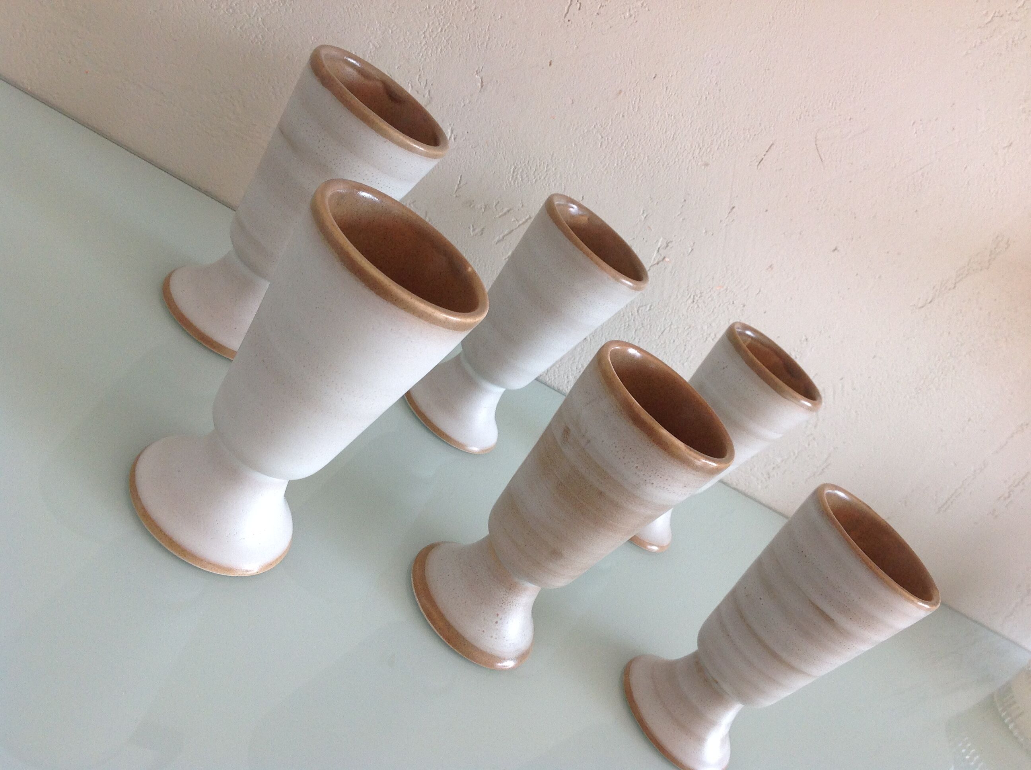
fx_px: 1041
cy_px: 385
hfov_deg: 52.7
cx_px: 516
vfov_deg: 40.6
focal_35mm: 35
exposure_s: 1/120
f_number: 2.4
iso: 100
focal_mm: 4.28
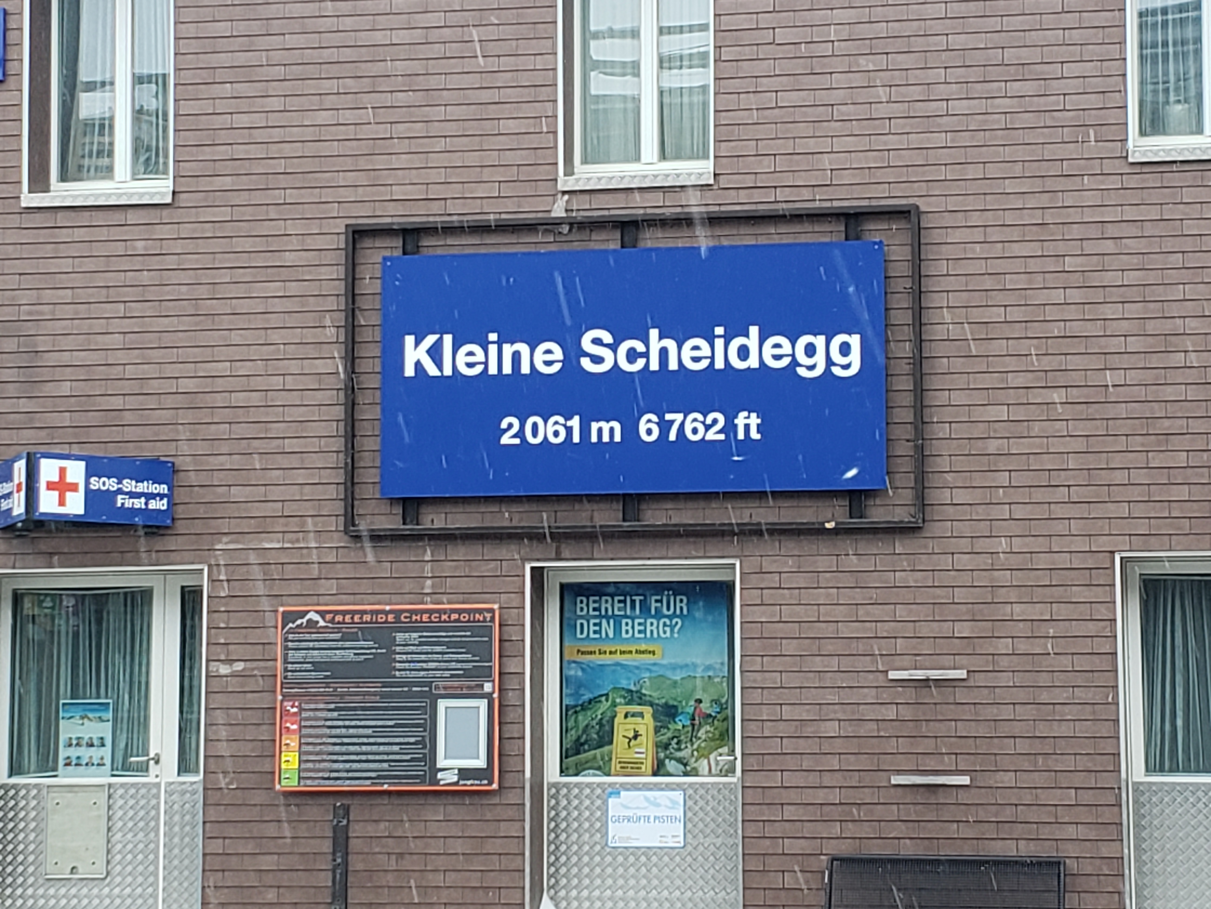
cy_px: 454
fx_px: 910
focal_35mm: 26
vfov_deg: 53.1
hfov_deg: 67.3
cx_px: 606
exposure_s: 1/68
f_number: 2.4
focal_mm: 4.3
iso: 50
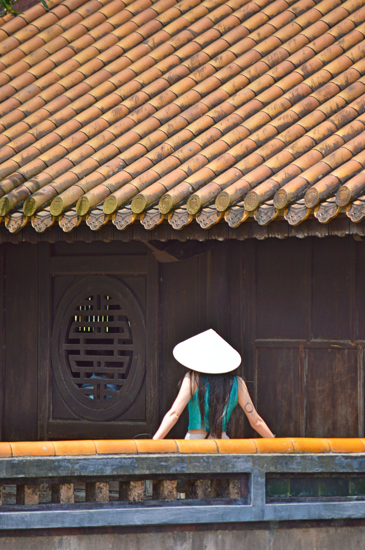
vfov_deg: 6.9
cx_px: 182
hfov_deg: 4.6
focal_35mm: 300
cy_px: 275
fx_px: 4570
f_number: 5.6
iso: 200
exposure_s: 1/400
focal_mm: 200
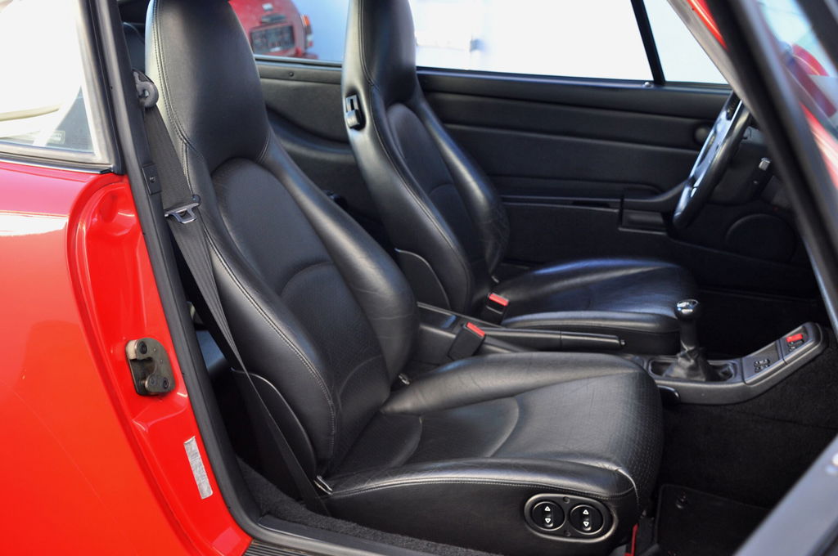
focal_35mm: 42
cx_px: 419
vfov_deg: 31.8
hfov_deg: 46.5
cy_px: 278
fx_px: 976
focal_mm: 28
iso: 500
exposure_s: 1/50
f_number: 4
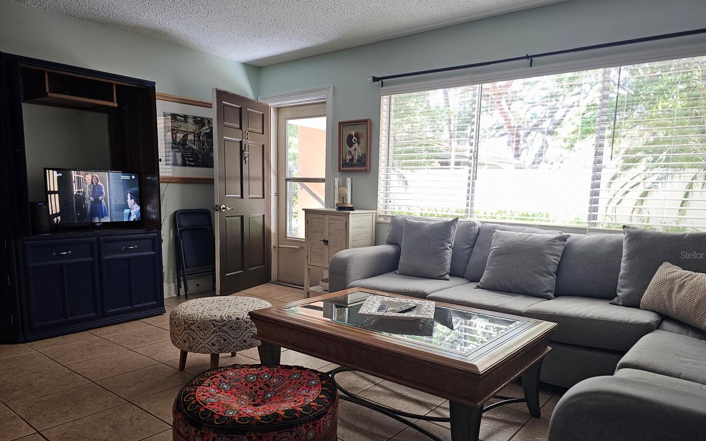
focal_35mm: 25
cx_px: 361
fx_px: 481
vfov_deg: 49.1
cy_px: 255
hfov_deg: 72.5
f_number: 1.7
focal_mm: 6.3
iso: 320
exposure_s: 1/120
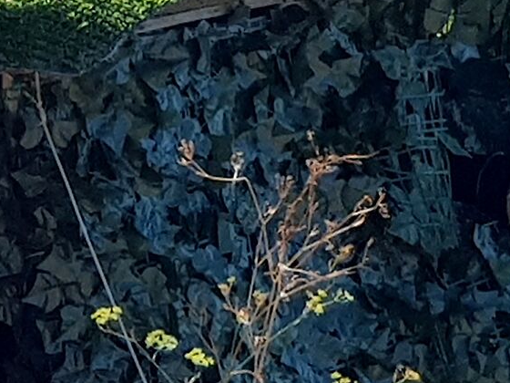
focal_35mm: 223
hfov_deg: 8.9
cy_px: 301
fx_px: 3285
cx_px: 201
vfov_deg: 6.7
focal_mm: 6
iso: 25
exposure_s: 1/256
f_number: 2.4
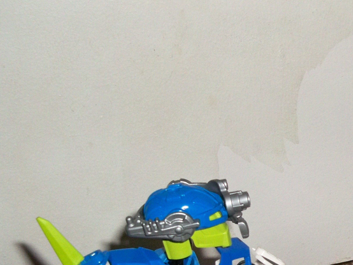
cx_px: 427
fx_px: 887
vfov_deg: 16.7
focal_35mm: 87
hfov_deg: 20.9
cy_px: 250
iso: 200
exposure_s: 1/30
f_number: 3.5
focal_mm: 6.2
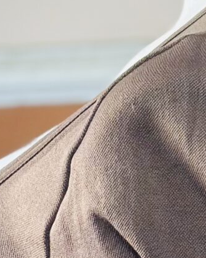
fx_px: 2189
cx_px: 316
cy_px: -21
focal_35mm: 287
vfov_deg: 6.7
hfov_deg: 5.3
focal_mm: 6.86
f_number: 1.78
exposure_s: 1/121
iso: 100
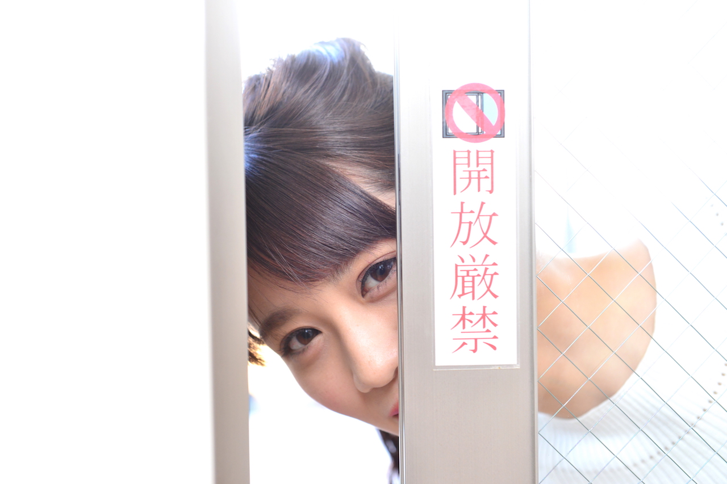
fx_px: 1413
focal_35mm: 70
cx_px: 364
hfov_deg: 28.8
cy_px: 242
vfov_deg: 19.5
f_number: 5
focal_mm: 70
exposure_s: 1/125
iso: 1600
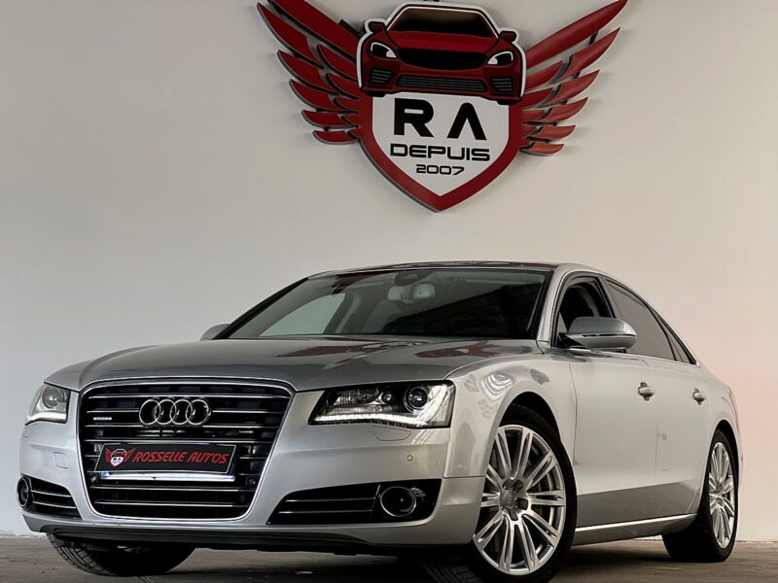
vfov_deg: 19.1
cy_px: 292
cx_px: 389
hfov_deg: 25.3
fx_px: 1731
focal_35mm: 77
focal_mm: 9
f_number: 2.8
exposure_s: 1/37
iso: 200
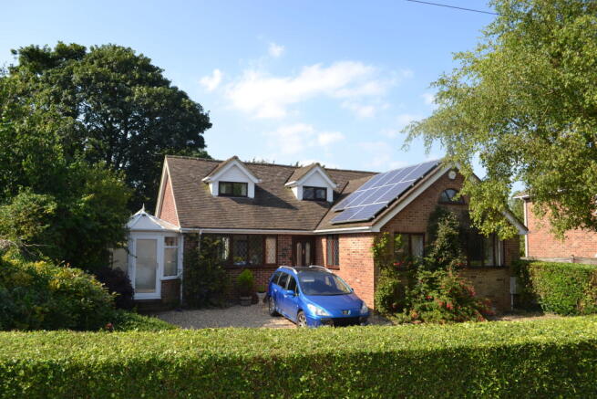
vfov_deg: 48.0
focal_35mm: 27
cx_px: 298
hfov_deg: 67.4
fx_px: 448
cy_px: 200
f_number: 6.3
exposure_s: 1/200
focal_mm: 18
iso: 100
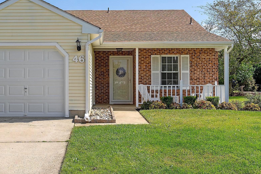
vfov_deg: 27.0
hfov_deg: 39.2
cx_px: 93
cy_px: 88
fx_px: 363
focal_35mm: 50
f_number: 8
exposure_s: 1/800
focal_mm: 38
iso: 250
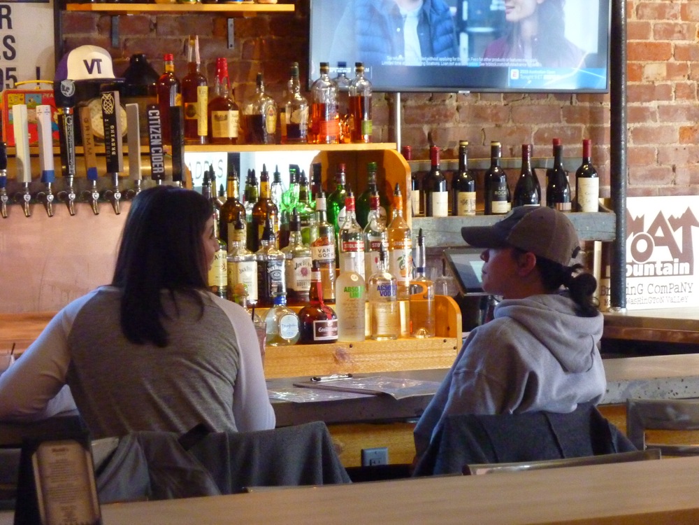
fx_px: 3413
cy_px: 262
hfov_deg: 11.7
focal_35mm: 169
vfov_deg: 8.8
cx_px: 350
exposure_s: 1/25
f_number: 4.5
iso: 800
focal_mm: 27.8
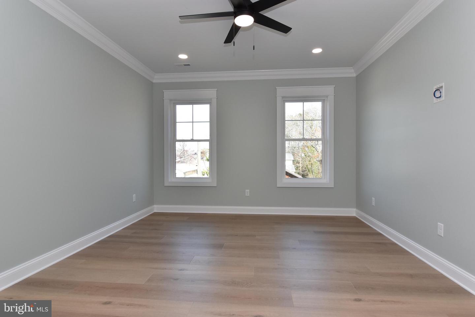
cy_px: 158
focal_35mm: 18
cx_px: 238
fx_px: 238
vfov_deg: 67.5
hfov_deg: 90.0
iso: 500
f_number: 10
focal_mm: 12
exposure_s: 1/125
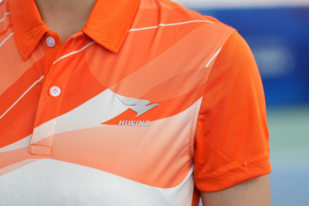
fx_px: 1090
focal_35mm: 127
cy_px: 103
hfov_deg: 16.1
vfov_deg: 10.8
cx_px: 154
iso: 250
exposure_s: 1/500
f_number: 2.8
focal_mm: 85
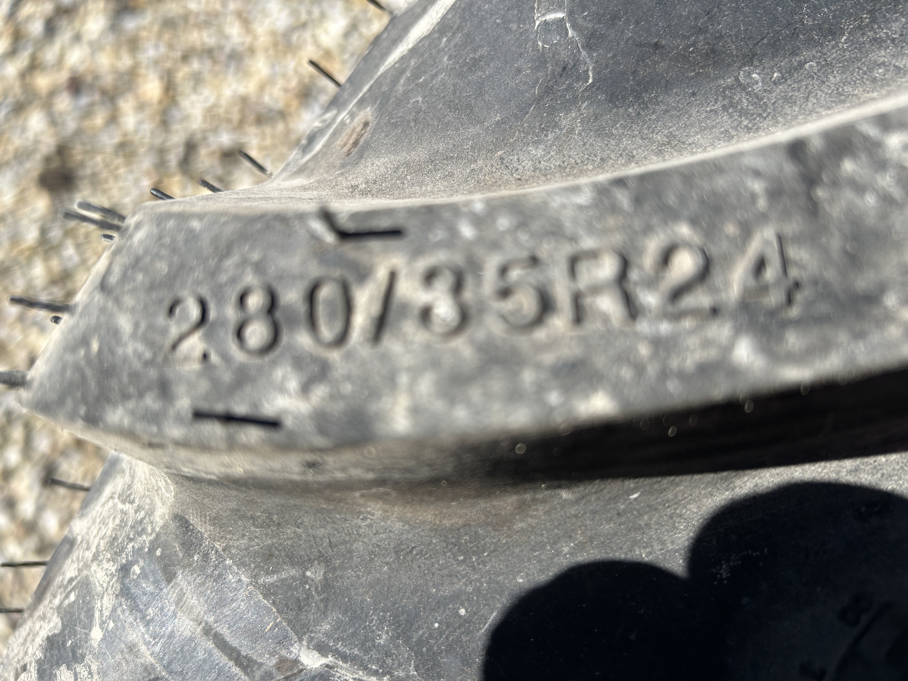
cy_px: 340
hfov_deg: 67.3
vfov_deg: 53.1
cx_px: 454
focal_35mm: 26
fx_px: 682
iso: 50
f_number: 1.5
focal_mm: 5.7
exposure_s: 1/2404
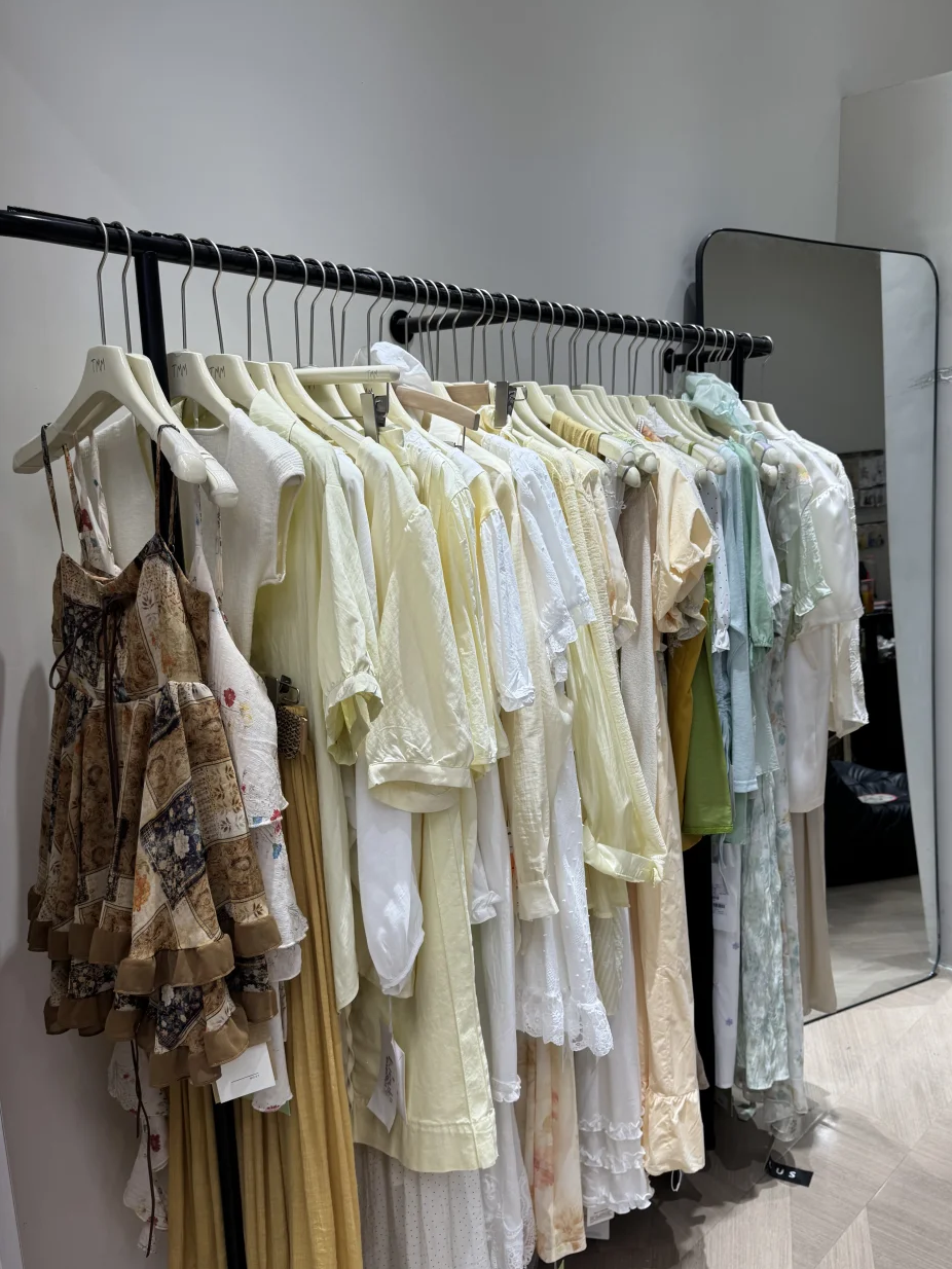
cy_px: 698
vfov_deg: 63.3
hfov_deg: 49.6
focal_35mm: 28
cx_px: 554
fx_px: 1026
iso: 64
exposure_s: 1/100
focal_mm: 6.76
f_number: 1.78
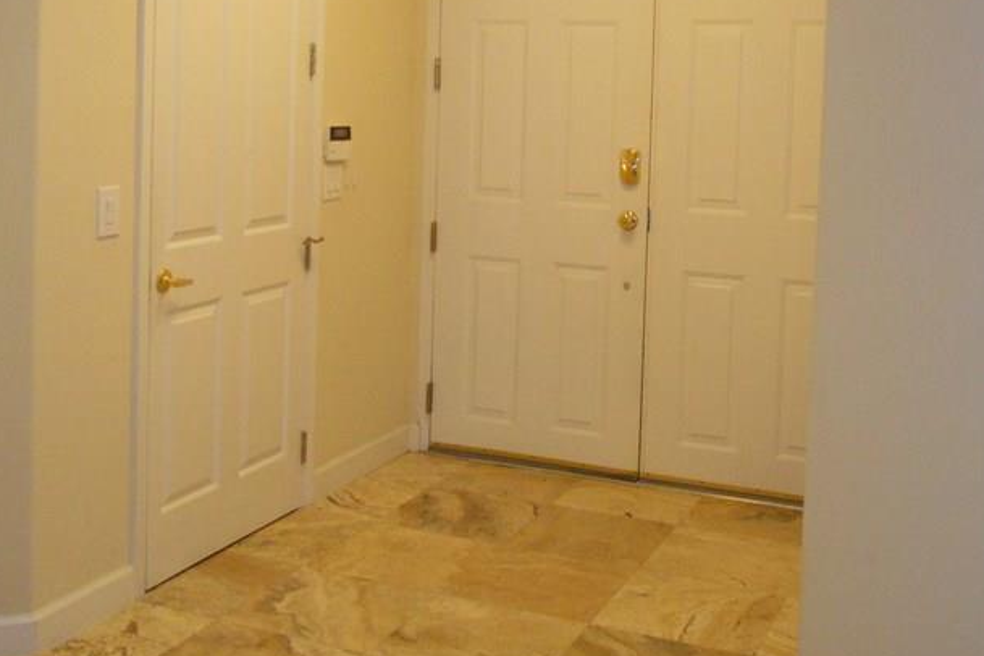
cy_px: 132
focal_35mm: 49
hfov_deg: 40.3
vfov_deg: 27.0
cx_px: 481
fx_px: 1339
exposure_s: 1/40
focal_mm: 5
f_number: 2.7
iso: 400
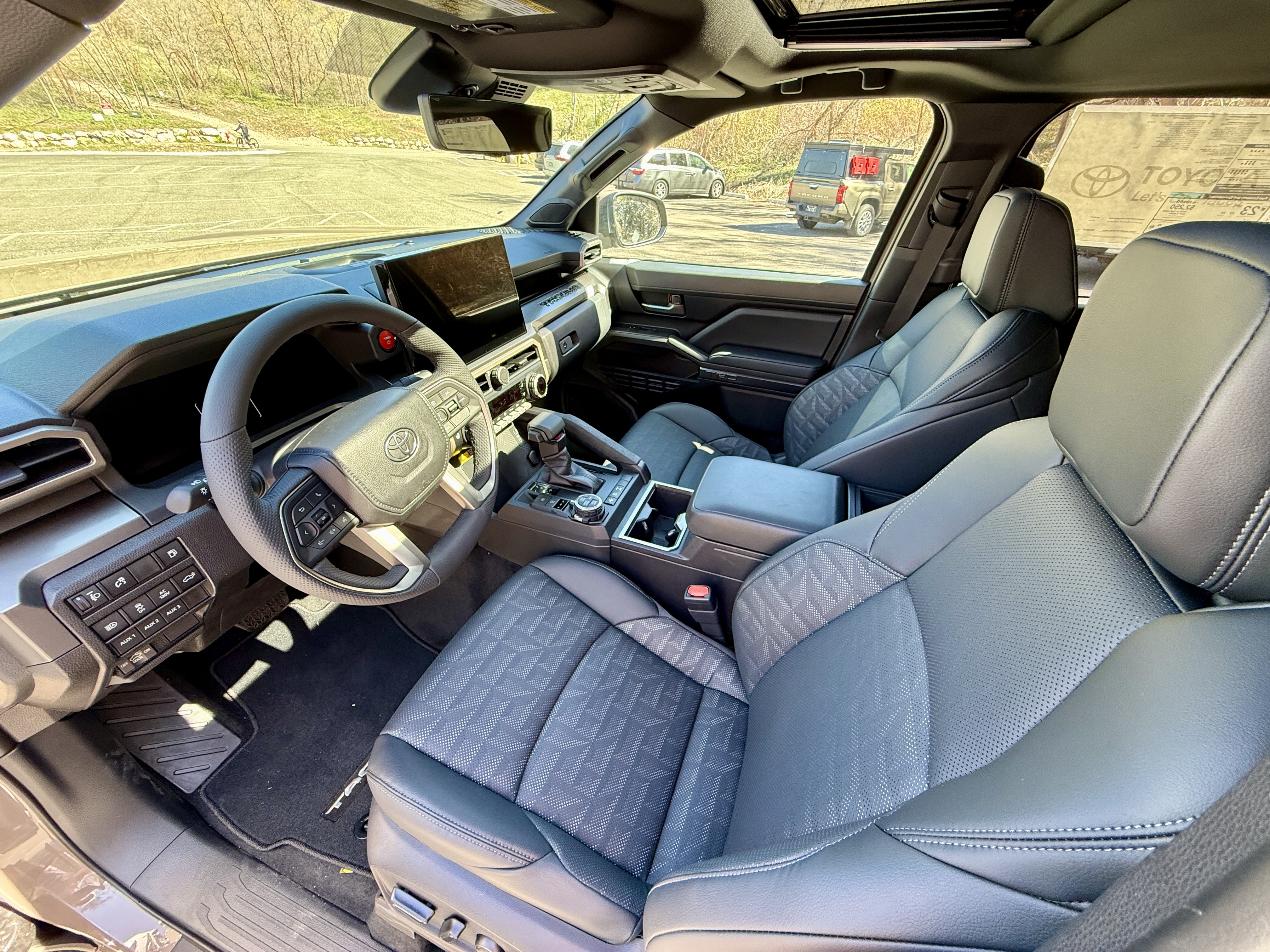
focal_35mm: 14
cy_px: 476
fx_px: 514
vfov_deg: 85.7
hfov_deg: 102.1
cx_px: 635
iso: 250
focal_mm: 2.22
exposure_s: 1/99
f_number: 2.2
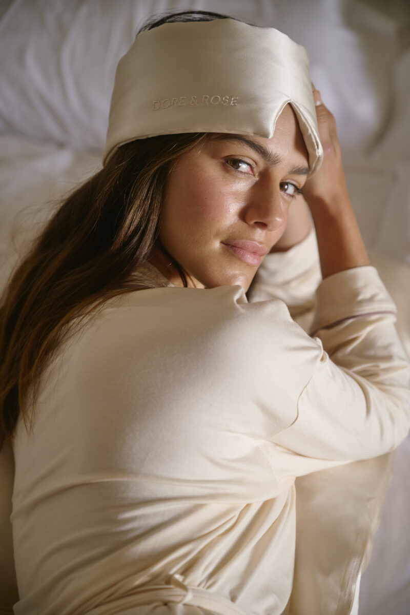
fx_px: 1196
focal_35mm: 70
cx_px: 205
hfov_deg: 19.5
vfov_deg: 28.8
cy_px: 308
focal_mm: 70
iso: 160
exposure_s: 1/100
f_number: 3.2
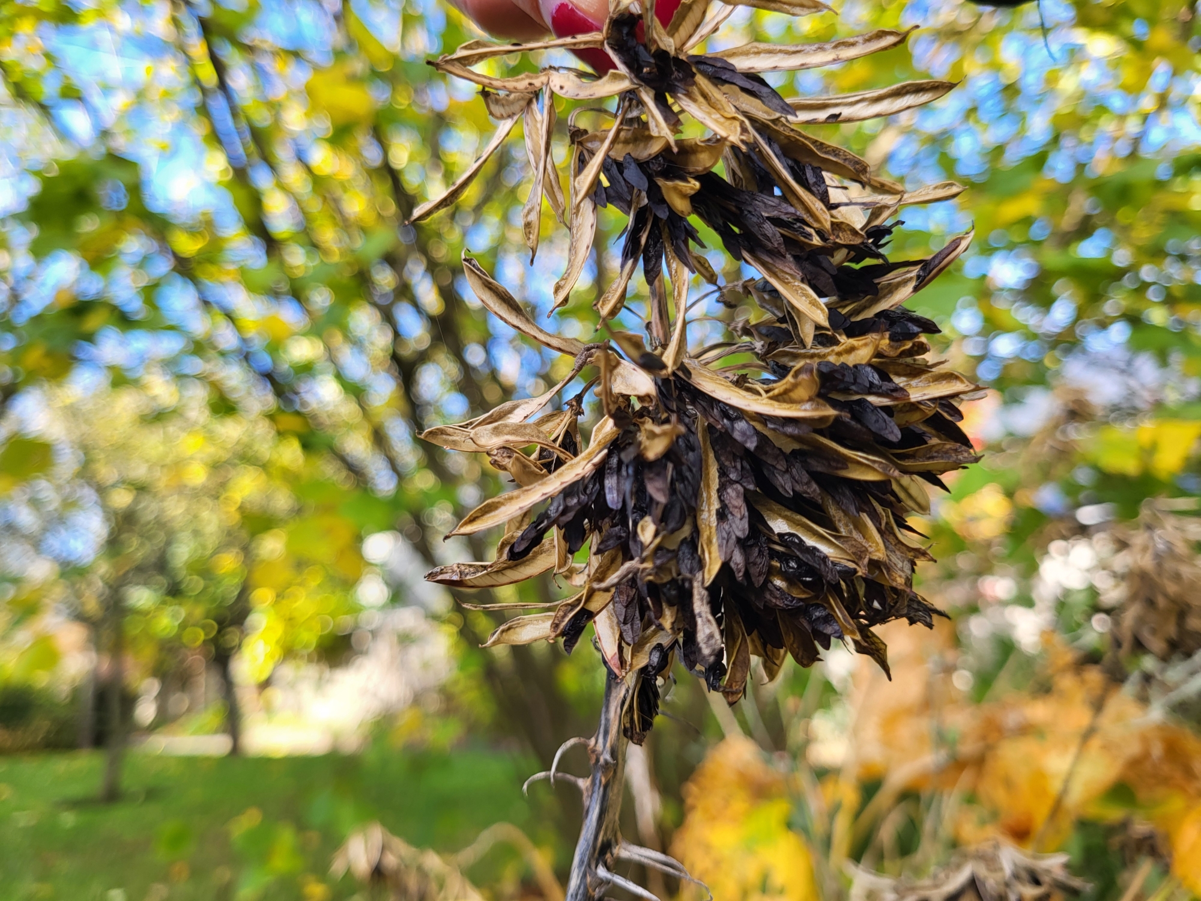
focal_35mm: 26
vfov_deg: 53.1
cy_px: 450
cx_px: 600
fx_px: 902
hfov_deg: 67.3
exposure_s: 1/244
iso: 40
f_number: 1.8
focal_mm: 5.4
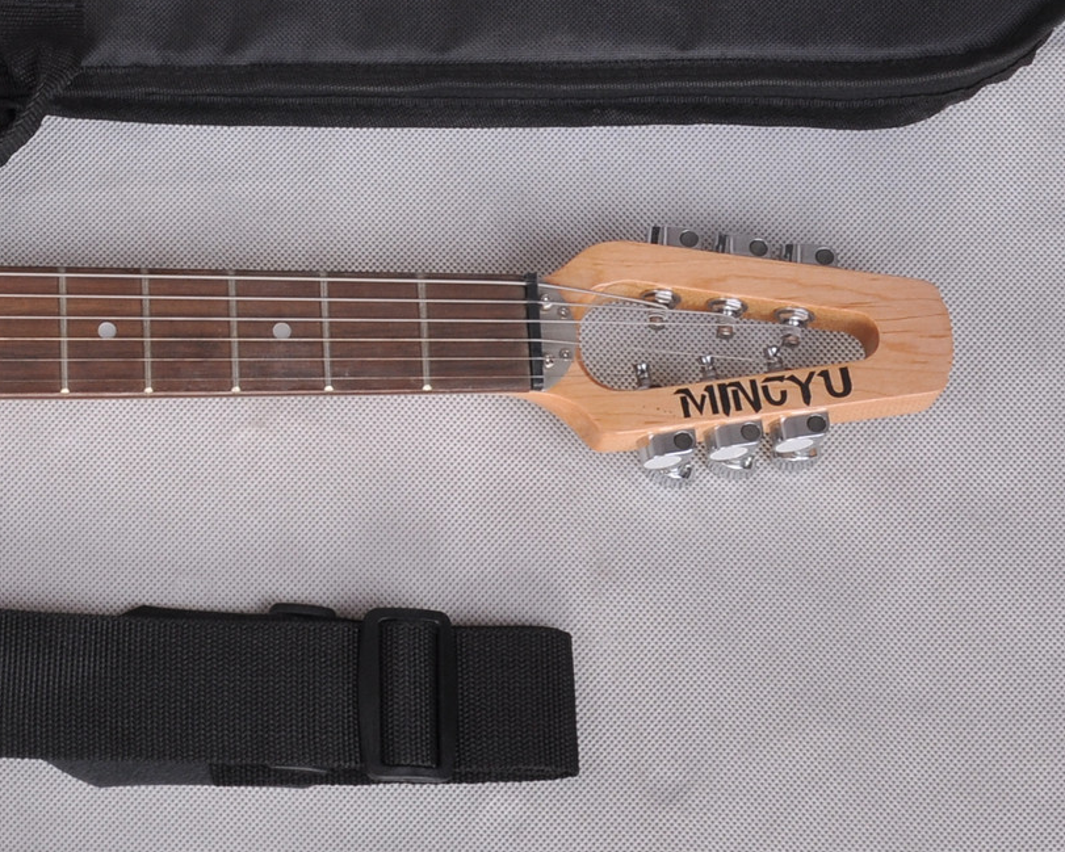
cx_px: -282
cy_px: 408
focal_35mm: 141
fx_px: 4445
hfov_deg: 13.2
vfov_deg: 11.0
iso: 200
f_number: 13
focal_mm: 32
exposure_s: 1/160
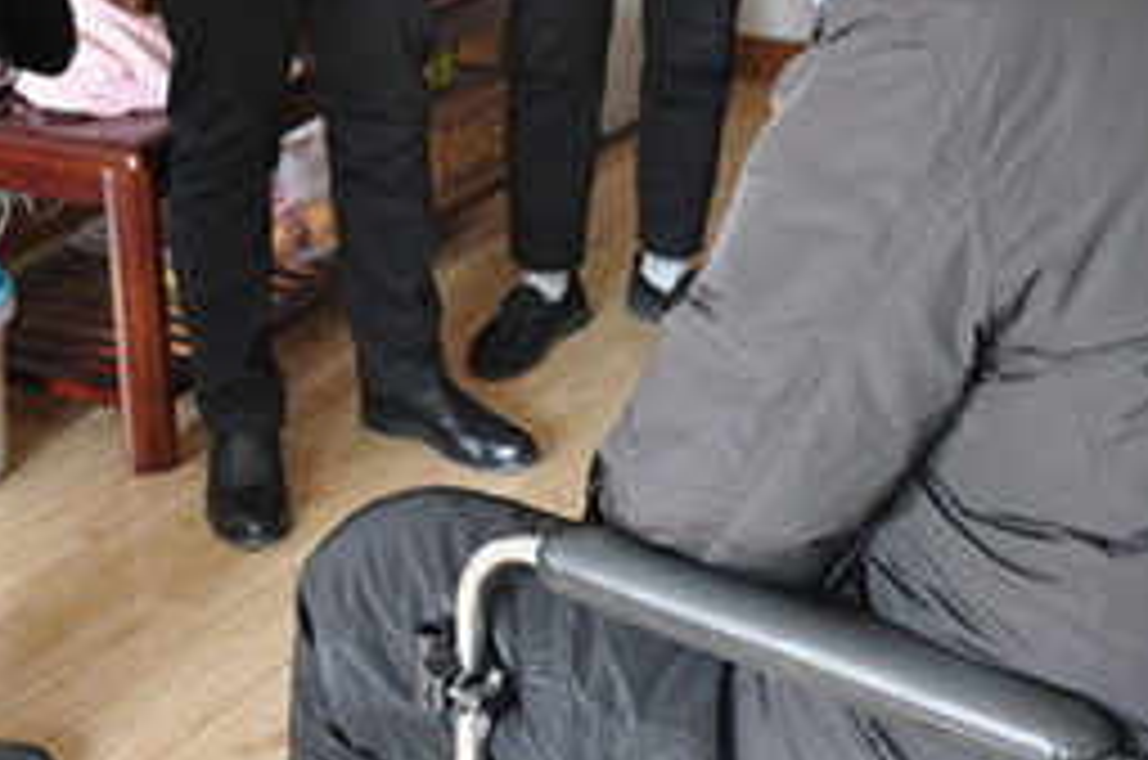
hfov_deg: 25.3
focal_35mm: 80
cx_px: 482
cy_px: -164
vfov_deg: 16.2
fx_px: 2555
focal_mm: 21
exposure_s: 1/60
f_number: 4
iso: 720
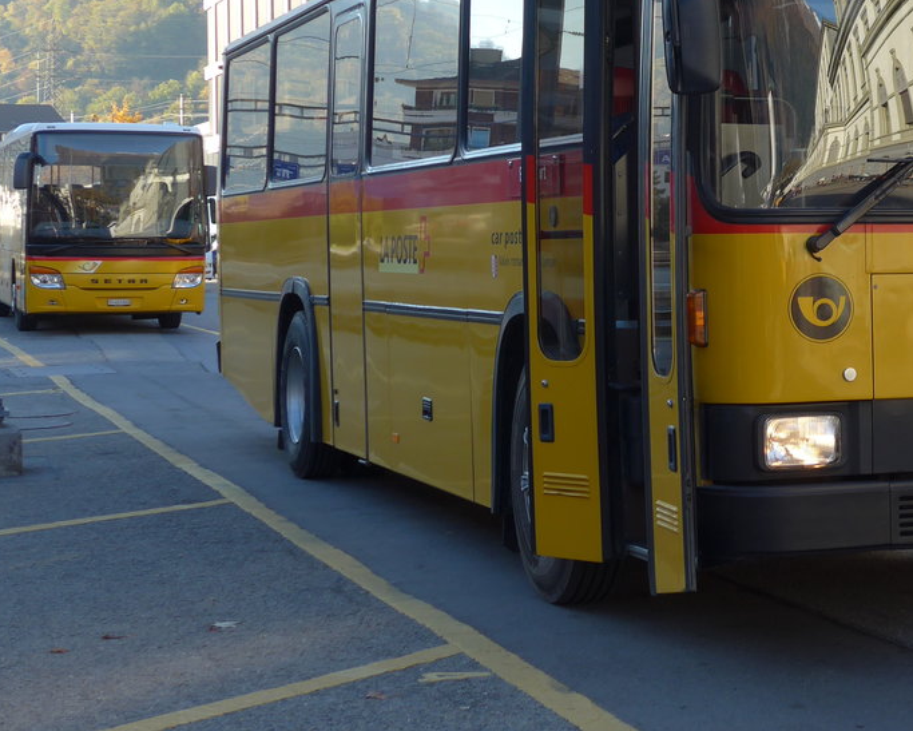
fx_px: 2271
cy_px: 190
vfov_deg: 18.2
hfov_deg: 22.3
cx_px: 769
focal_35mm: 84
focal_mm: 10.1
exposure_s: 1/200
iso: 80
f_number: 3.2
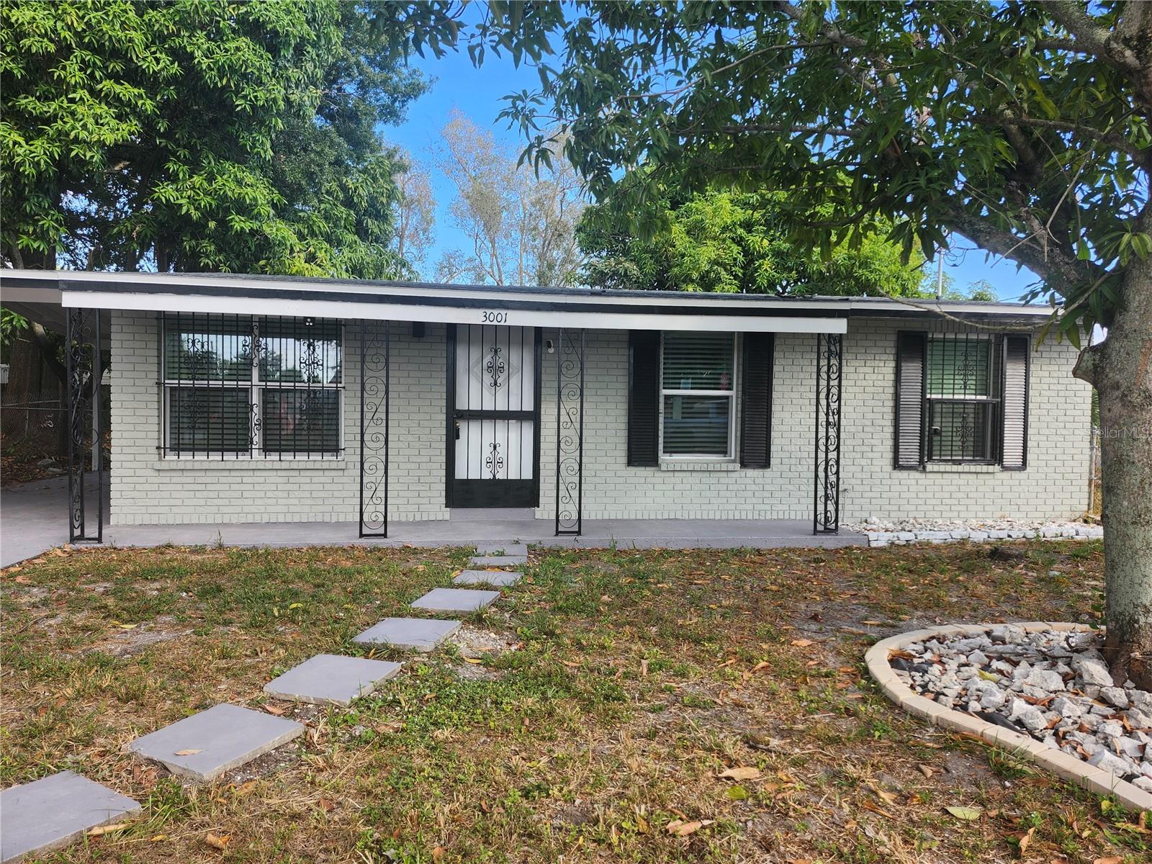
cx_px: 576
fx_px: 765
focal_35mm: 23
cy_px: 432
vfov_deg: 58.9
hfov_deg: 73.9
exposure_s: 1/242
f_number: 1.8
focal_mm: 5.54
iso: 25
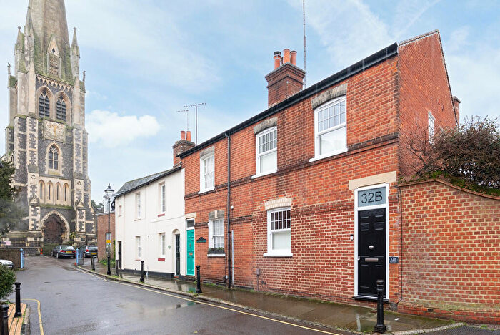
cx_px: 250
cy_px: 168
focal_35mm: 16
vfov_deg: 72.2
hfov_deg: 94.9
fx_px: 229
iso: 2000
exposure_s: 1/125
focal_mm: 16.5
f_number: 7.1
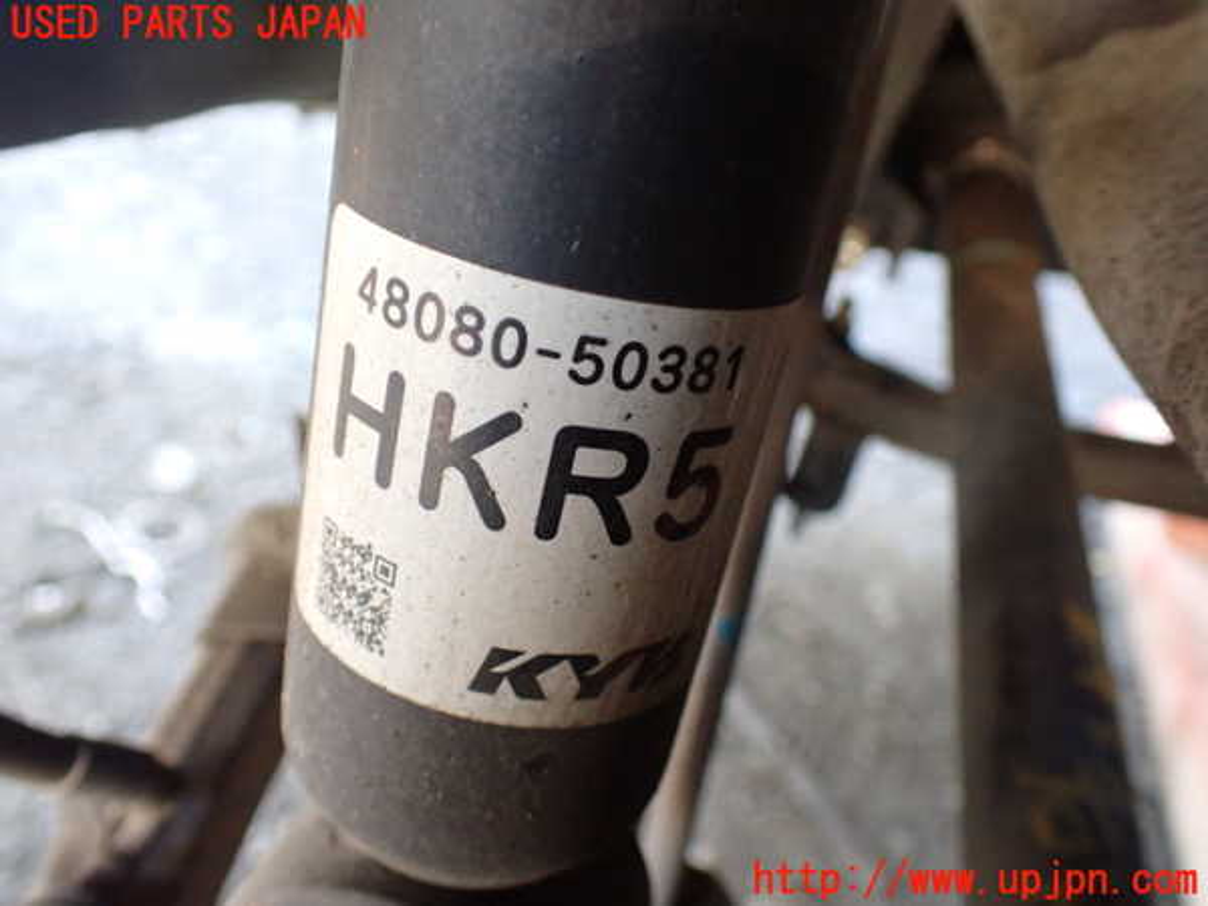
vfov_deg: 46.8
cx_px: 604
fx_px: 1047
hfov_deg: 60.0
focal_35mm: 30
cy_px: 453
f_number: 2.3
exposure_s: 1/80
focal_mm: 5.4
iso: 800
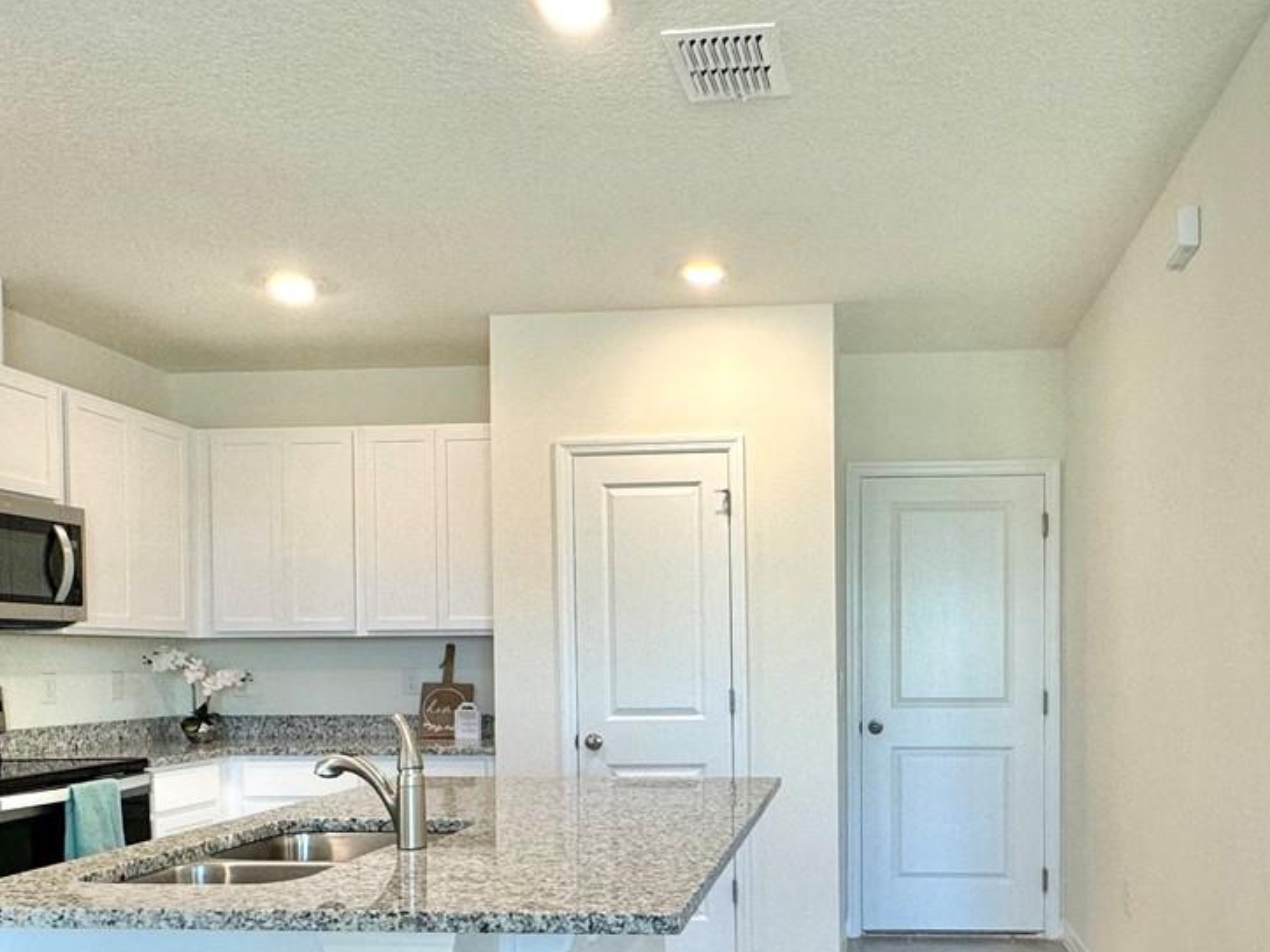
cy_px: 683
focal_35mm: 31
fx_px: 1137
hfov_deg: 57.6
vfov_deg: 44.3
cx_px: 801
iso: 160
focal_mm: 2.22
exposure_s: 1/120
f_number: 2.2
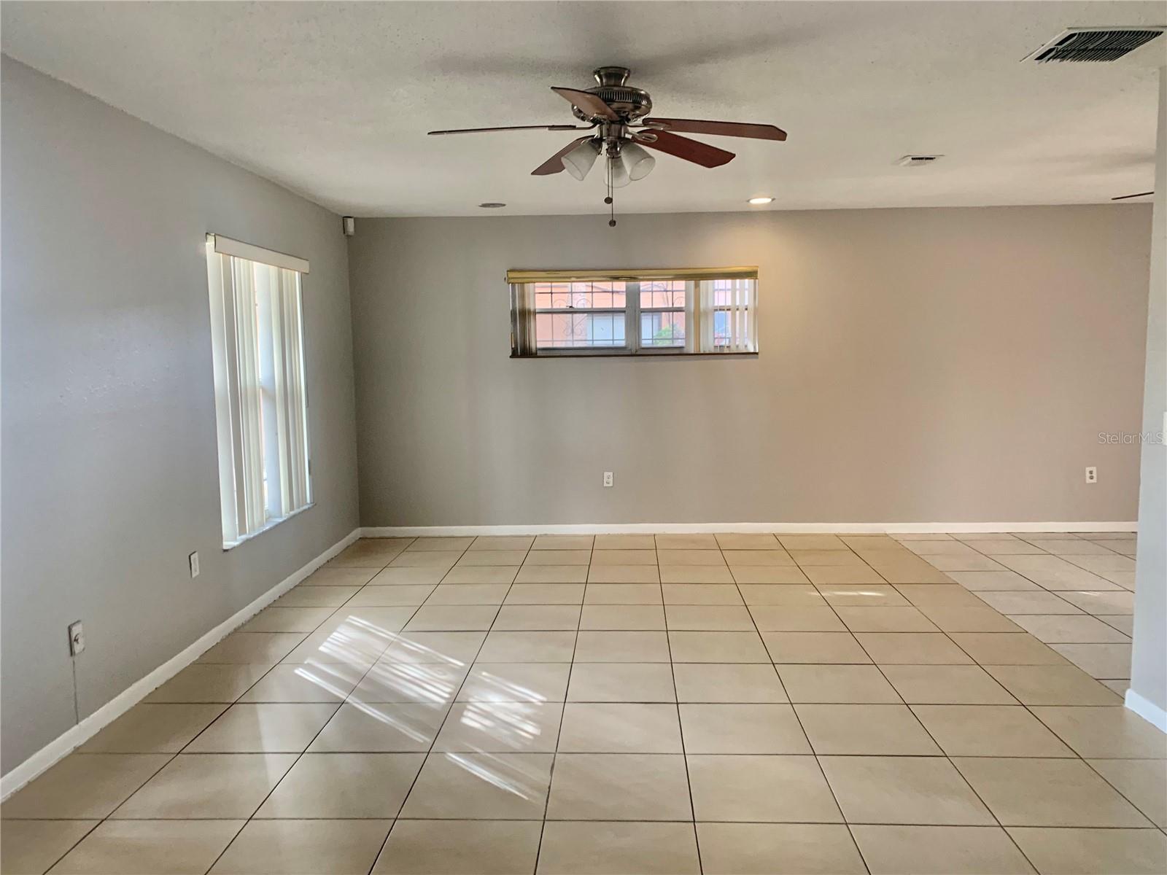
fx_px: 877
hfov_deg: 67.3
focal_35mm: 26
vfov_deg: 53.1
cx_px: 584
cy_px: 438
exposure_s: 1/60
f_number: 1.8
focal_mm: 4.25
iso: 100
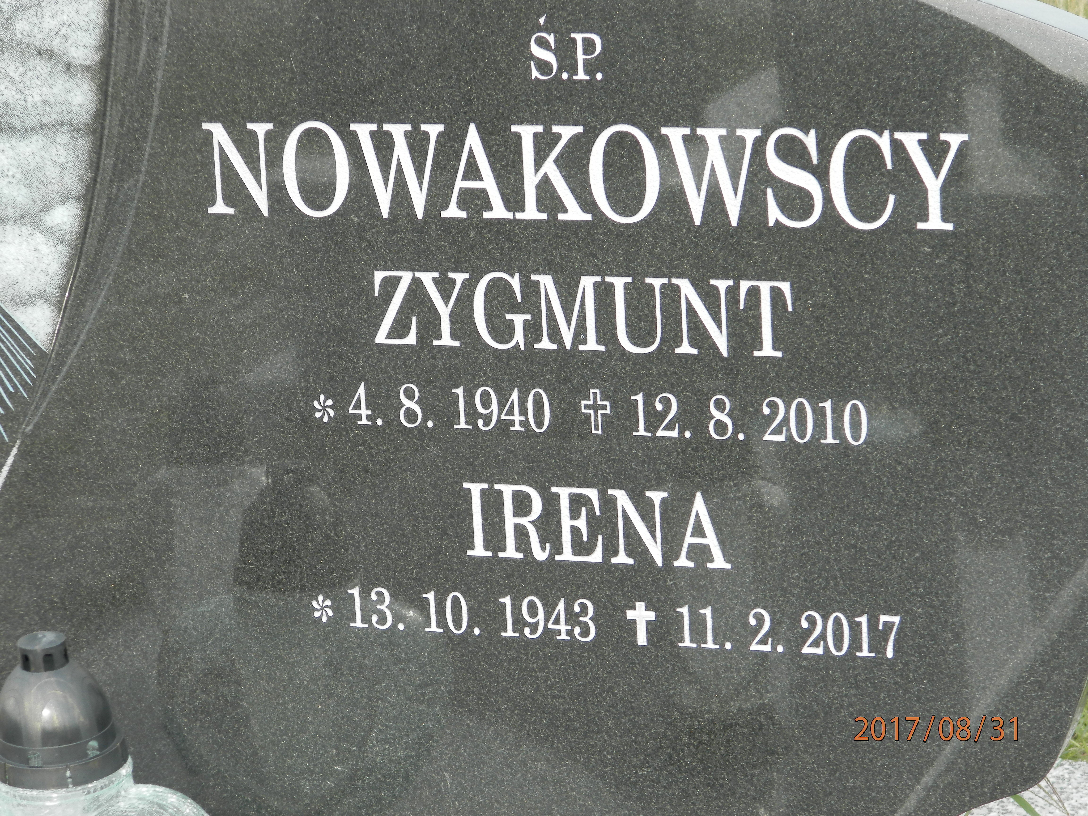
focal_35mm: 132
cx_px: 544
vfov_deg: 11.2
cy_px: 408
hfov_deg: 14.9
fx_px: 4149
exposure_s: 1/100
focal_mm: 23.6
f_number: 4.7
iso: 80
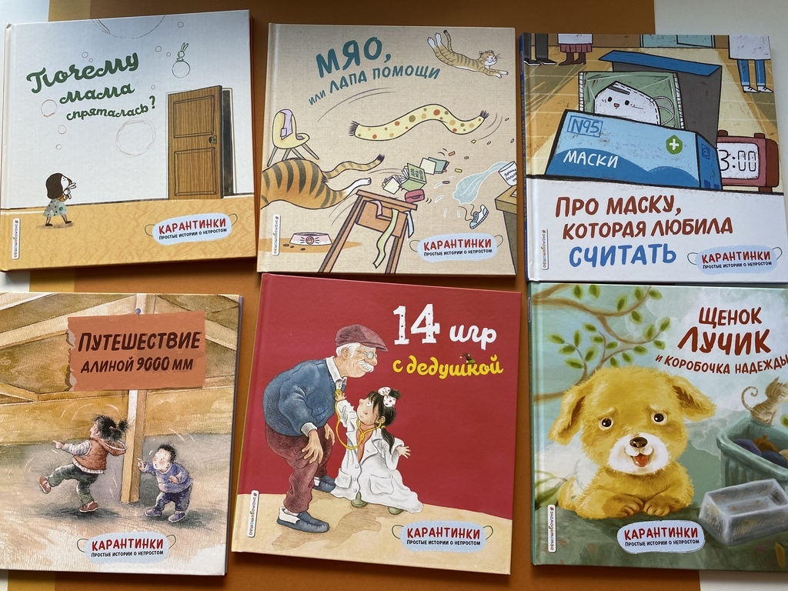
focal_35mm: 26
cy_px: 296
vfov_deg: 53.1
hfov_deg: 67.3
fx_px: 592
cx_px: 394
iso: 64
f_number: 1.8
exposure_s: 1/121
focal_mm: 4.25
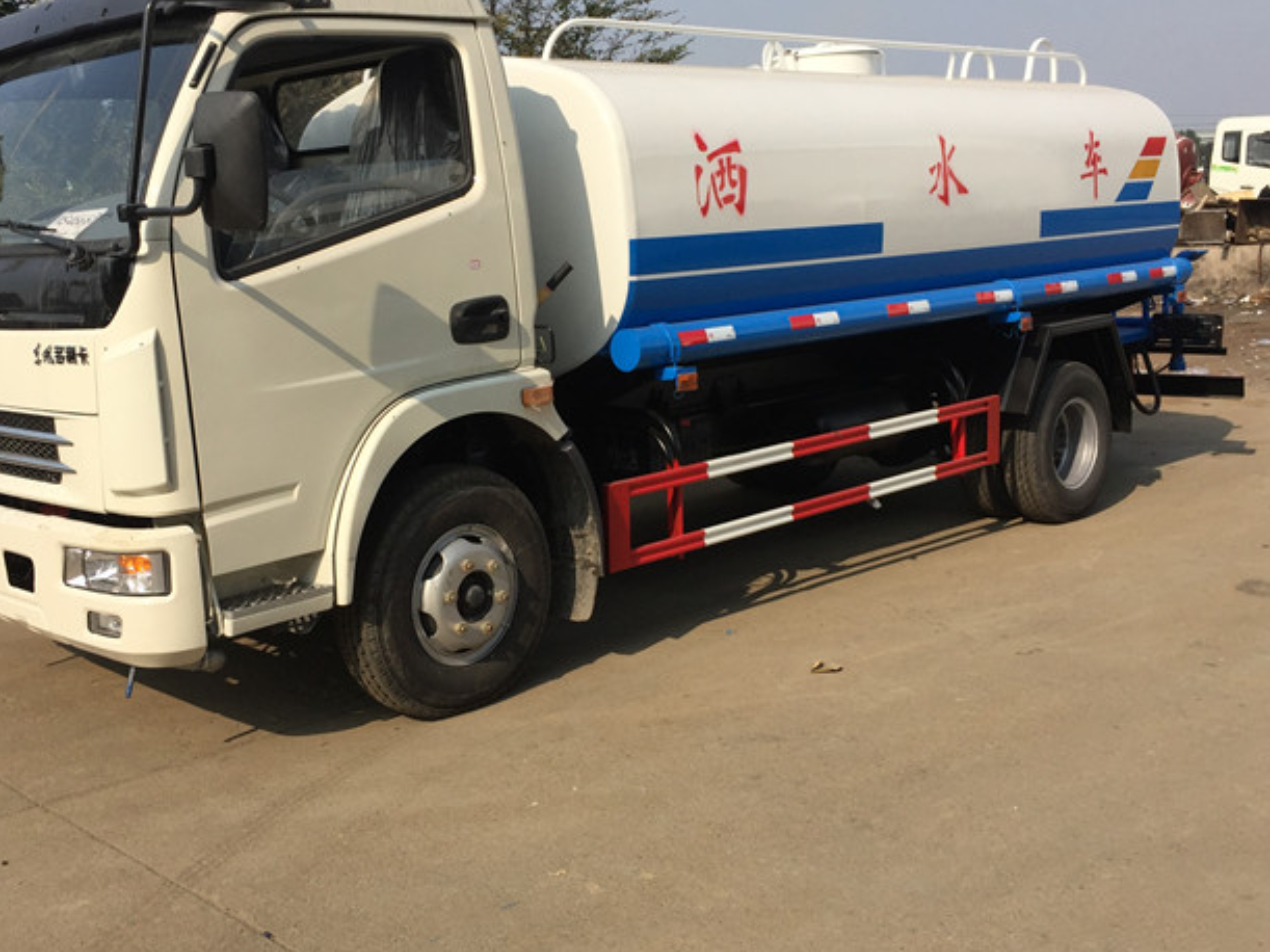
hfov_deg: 48.9
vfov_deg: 37.7
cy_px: 466
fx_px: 1394
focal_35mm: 38
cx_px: 574
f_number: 2.2
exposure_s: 1/2326
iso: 32
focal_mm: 4.15
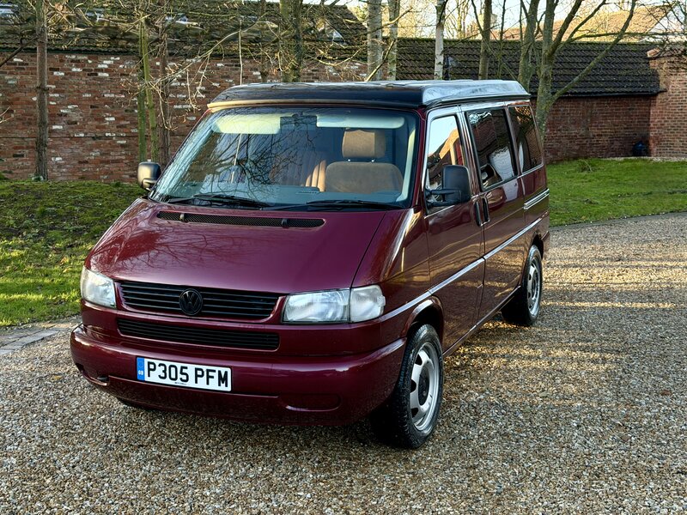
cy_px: 258
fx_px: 953
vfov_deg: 30.3
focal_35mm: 48
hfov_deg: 39.7
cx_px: 344
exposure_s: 1/215
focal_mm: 6.76
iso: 50
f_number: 1.78
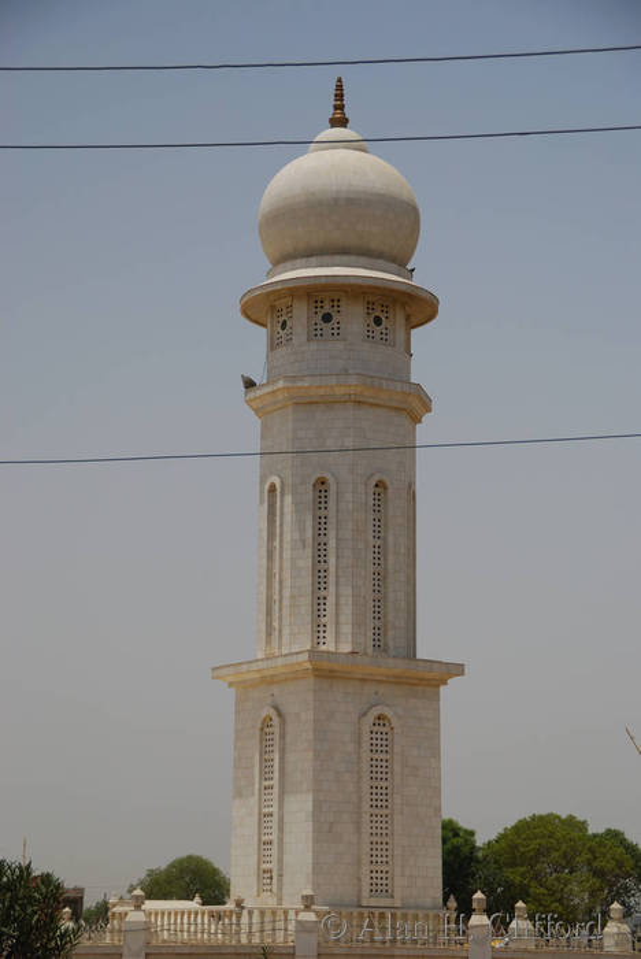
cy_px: 480
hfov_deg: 16.6
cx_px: 320
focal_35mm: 82
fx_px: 2199
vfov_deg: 24.6
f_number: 4.8
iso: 100
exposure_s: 1/1600
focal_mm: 55
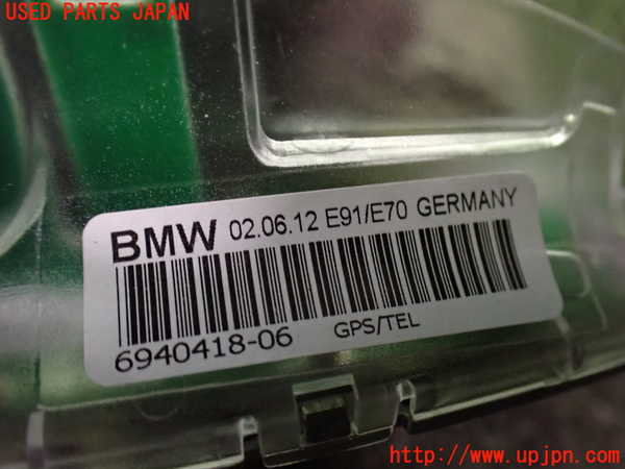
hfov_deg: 60.0
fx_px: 542
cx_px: 312
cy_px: 234
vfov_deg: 46.8
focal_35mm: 30
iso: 1250
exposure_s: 1/30
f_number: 2.3
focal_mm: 5.4
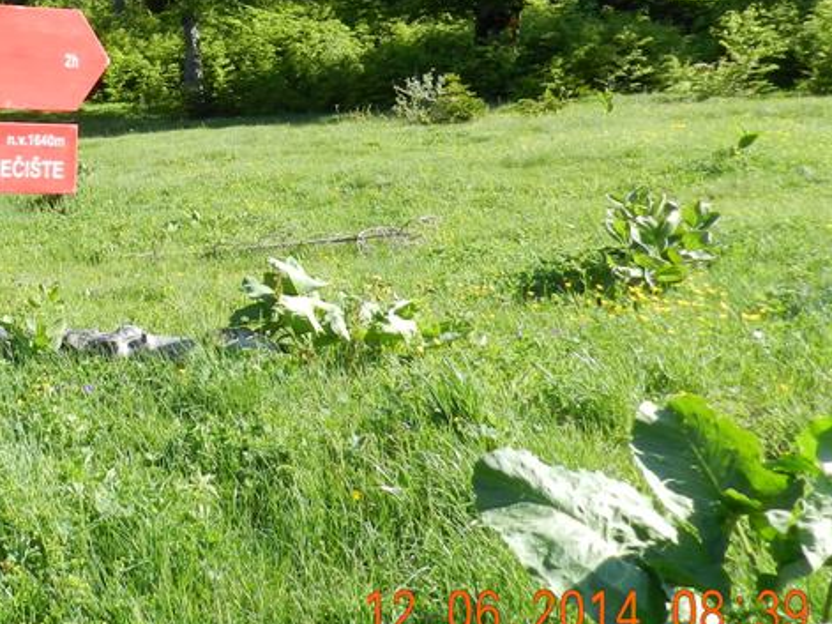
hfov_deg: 34.9
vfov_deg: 28.1
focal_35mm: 50
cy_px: 74
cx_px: 14
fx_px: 1201
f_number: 3.4
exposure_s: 1/640
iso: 160
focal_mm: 4
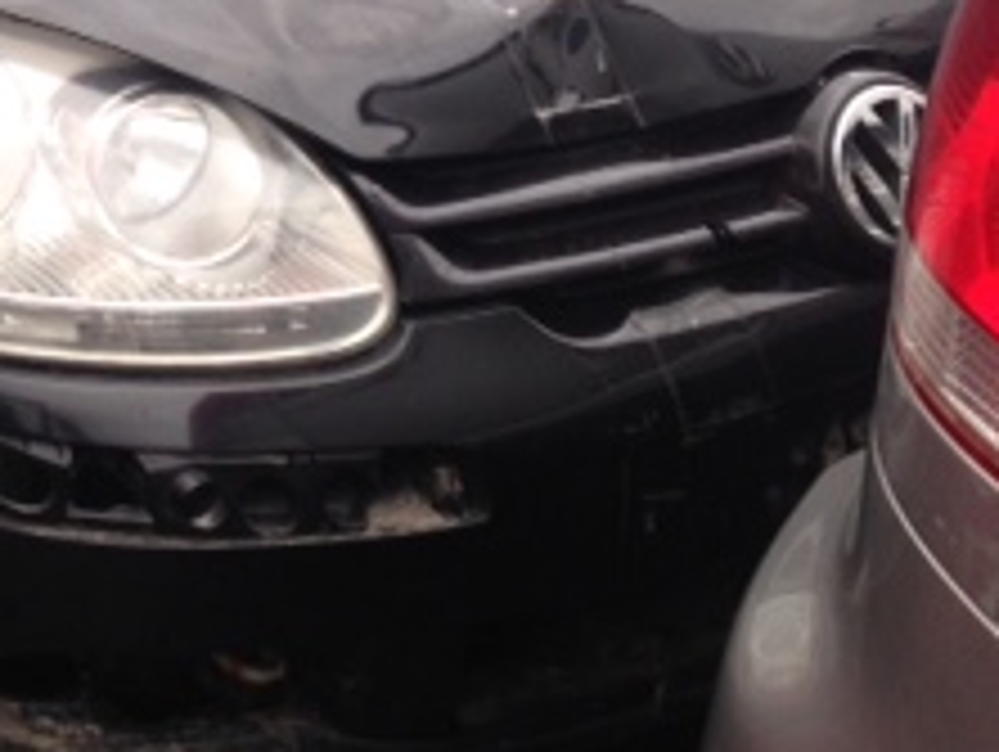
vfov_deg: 15.2
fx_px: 2745
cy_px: -99
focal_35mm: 95
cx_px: -112
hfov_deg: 19.7
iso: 50
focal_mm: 4.12
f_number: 2.4
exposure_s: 1/30
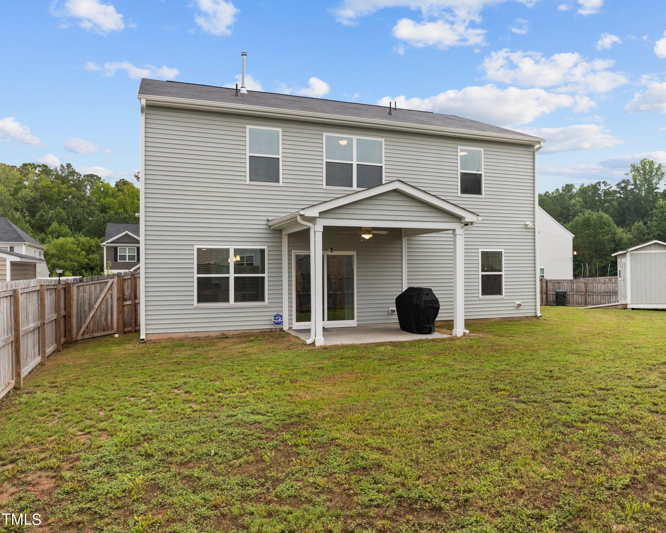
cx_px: 369
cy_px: 267
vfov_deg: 54.9
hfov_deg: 65.8
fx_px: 512
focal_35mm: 26
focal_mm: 12.29
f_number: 2.8
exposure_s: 1/400
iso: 230
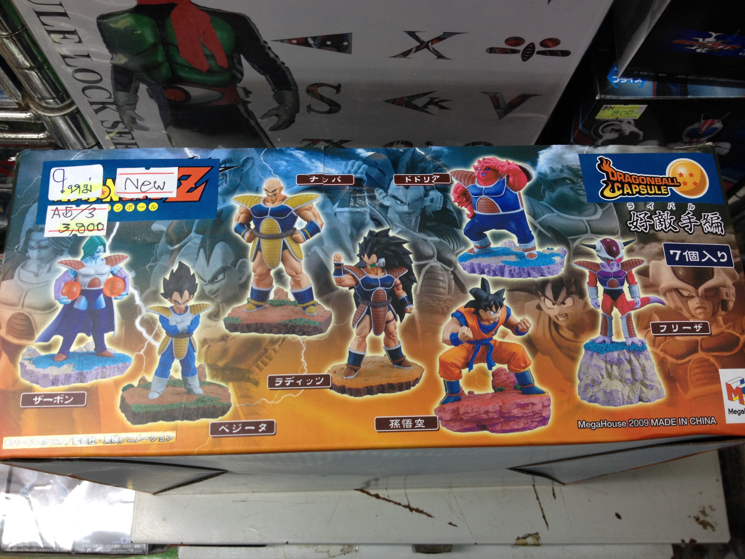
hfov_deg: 52.6
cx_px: 372
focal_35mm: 35
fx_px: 753
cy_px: 280
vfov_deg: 40.7
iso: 64
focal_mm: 4.28
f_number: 2.4
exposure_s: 1/24
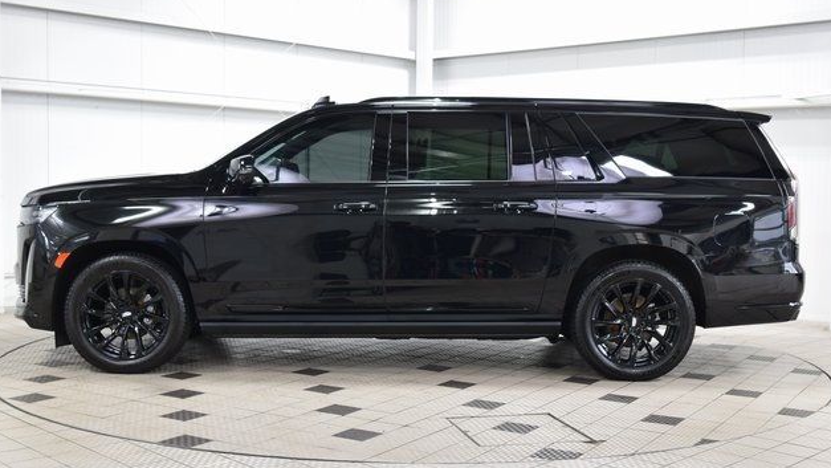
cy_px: 266
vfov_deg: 25.7
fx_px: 1026
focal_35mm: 47
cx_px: 416
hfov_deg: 44.1
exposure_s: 1/15
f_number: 6.3
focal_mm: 29
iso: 1000
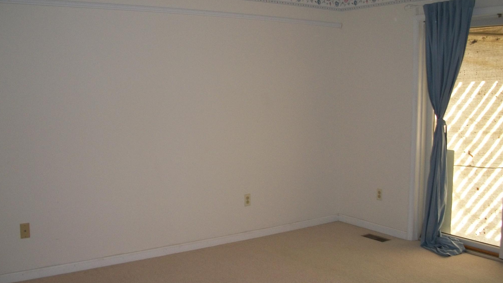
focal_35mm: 39
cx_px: 248
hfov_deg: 51.6
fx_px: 520
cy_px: 145
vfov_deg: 30.4
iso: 160
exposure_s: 1/30
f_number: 3.1
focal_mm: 6.3
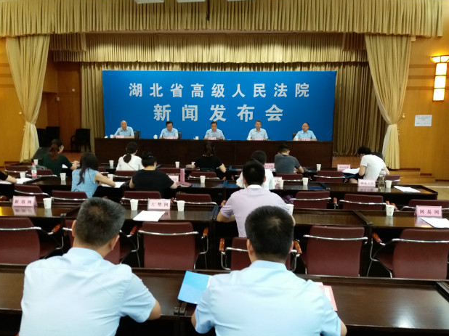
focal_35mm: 29
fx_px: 376
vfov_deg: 48.2
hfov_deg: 61.7
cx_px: 217
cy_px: 168
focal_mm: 3.7
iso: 200
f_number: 1.9
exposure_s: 1/17
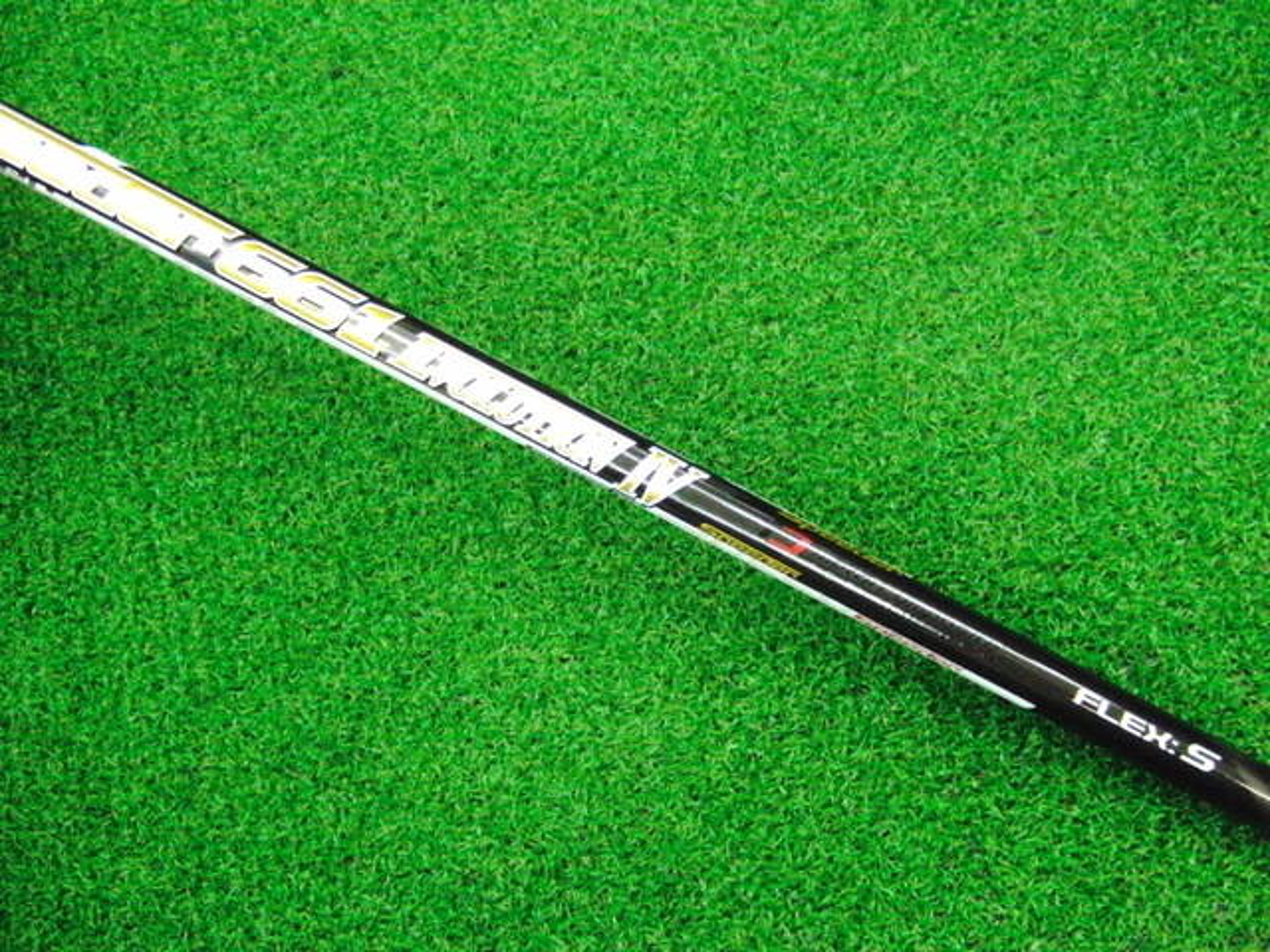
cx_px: 635
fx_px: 1357
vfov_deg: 38.7
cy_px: 476
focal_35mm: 37
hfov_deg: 50.1
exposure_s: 1/200
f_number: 3.6
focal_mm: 6.42
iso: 3200
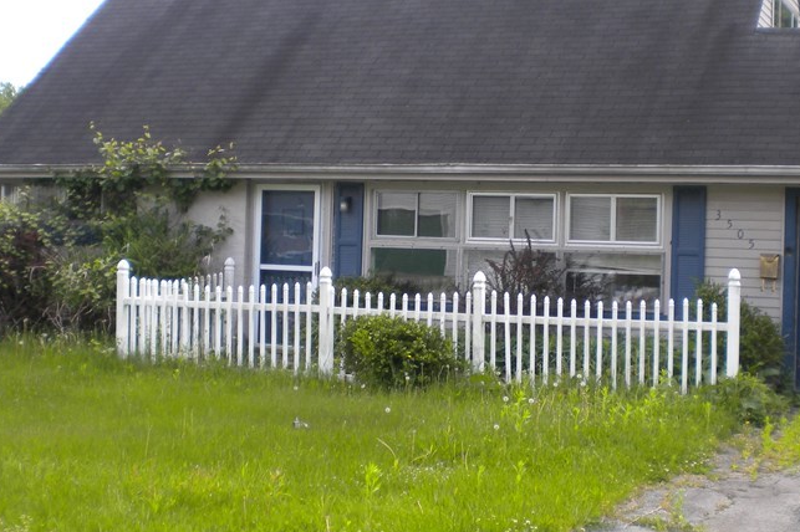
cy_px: 216
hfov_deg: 34.3
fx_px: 1288
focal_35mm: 58
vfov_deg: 23.3
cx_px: 500
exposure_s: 1/148
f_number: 4.6
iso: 80
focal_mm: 6.3
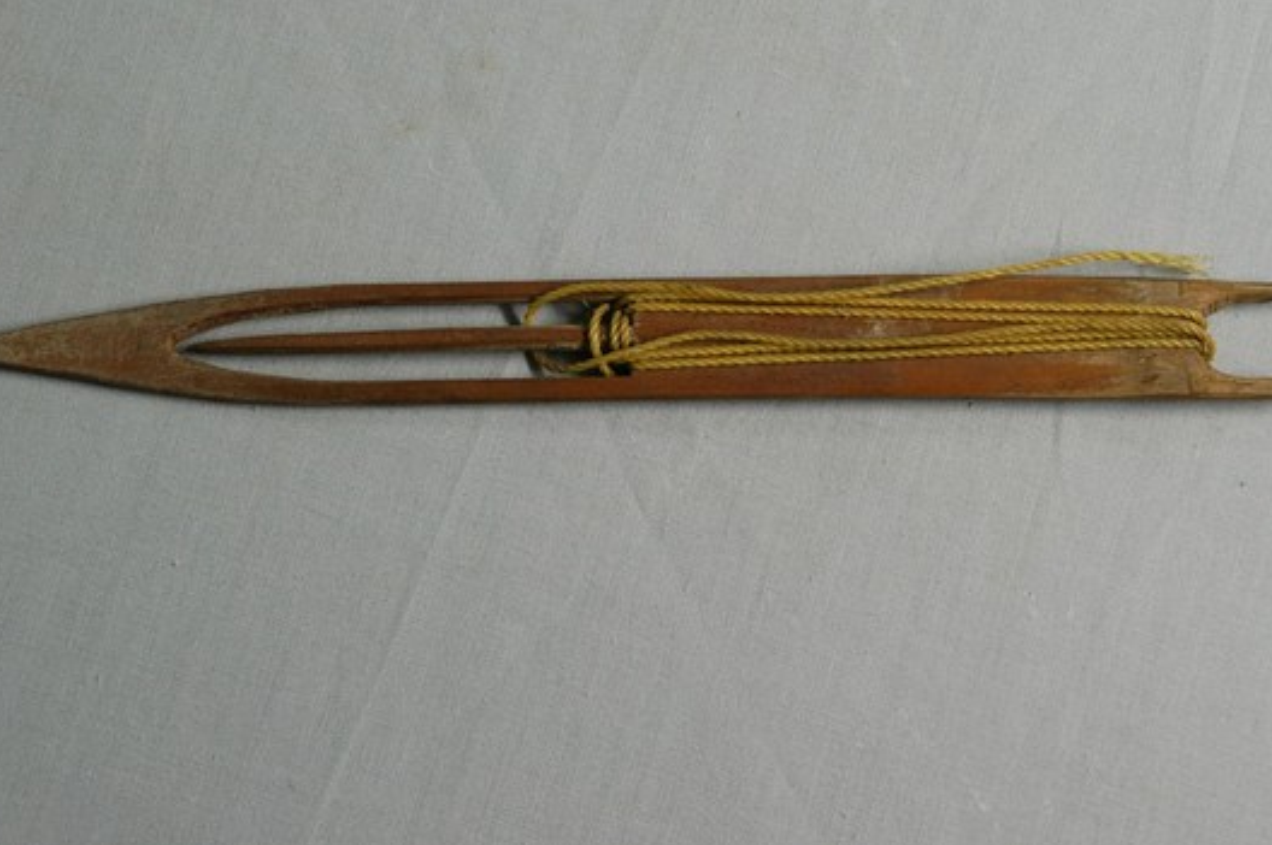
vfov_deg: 12.5
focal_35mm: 109
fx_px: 3848
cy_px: 353
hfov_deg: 18.8
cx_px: 600
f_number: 10
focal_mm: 60
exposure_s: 1/10
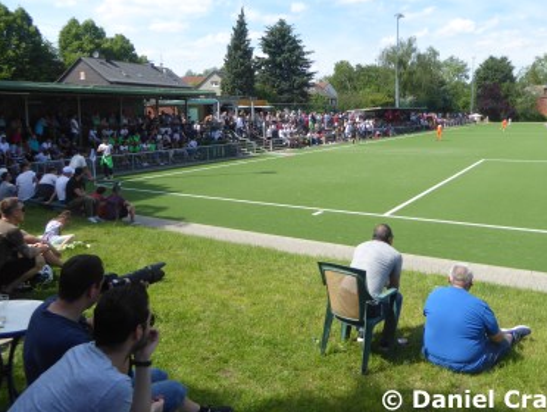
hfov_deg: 61.6
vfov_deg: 48.1
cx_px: 278
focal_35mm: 29
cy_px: 166
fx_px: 459
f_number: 3.3
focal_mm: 4.3
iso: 80
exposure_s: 1/500
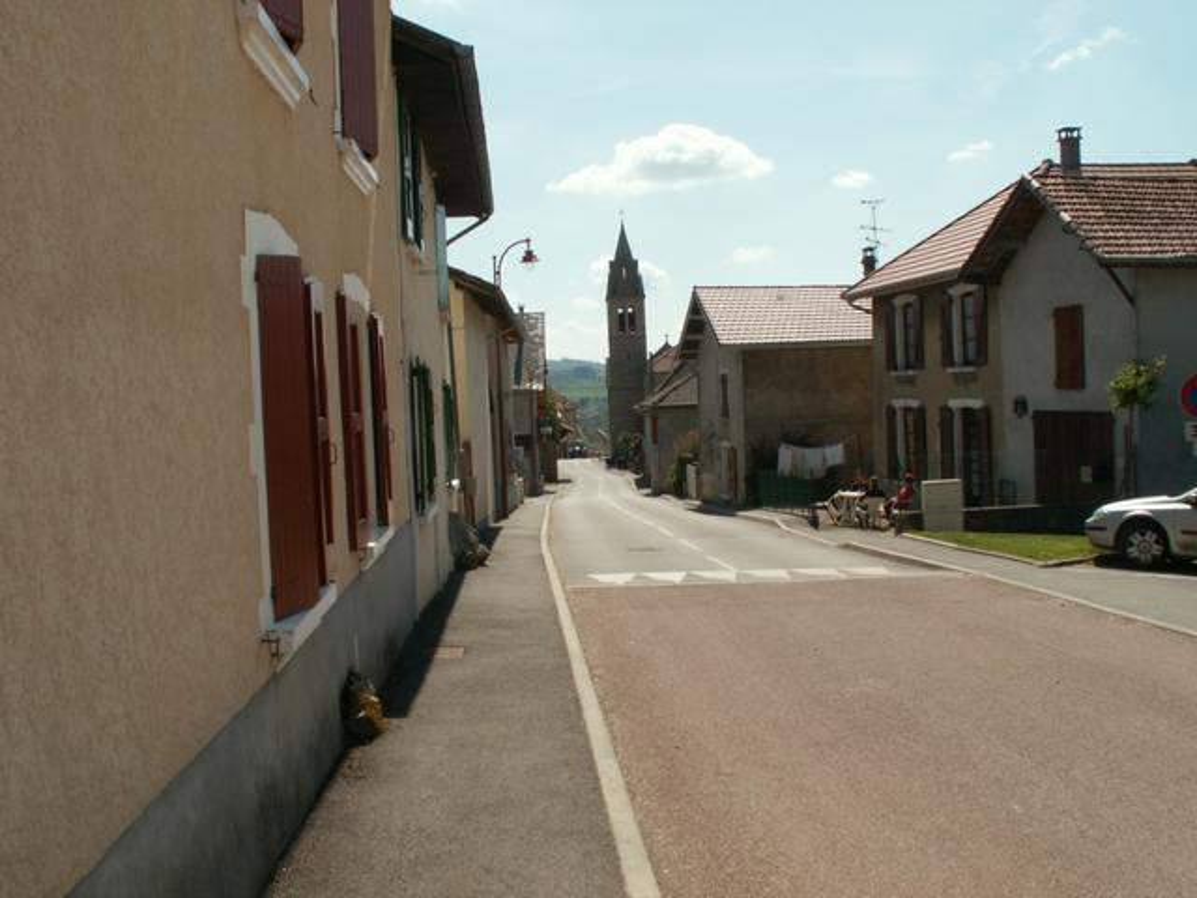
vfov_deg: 40.7
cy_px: 449
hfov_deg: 52.6
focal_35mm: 35
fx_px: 1210
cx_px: 598
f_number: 8
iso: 50
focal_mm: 5.86
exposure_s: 1/200
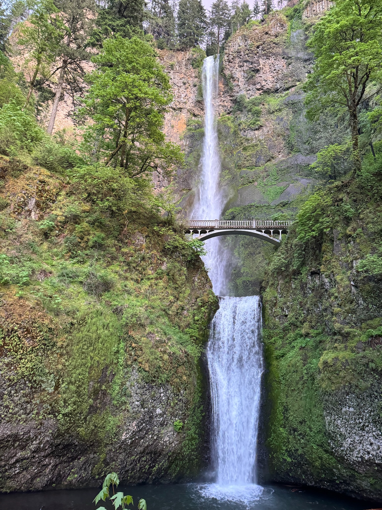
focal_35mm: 24
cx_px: 191
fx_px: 353
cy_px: 255
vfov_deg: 71.6
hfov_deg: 56.8
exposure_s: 1/60
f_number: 1.78
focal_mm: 6.76
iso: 640
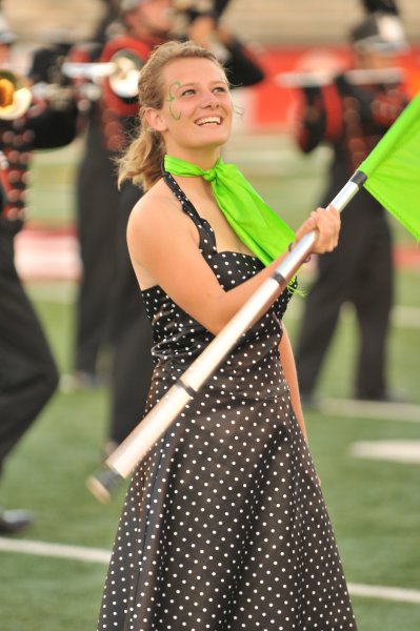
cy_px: 316
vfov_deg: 6.9
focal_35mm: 300
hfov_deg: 4.6
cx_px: 210
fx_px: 5259
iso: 200
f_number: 2.8
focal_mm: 200
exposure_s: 1/250
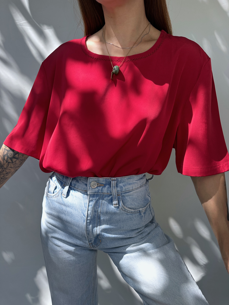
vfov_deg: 71.6
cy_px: 152
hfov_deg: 56.8
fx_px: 212
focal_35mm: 24
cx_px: 114
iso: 80
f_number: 1.78
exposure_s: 1/370
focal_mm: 6.86
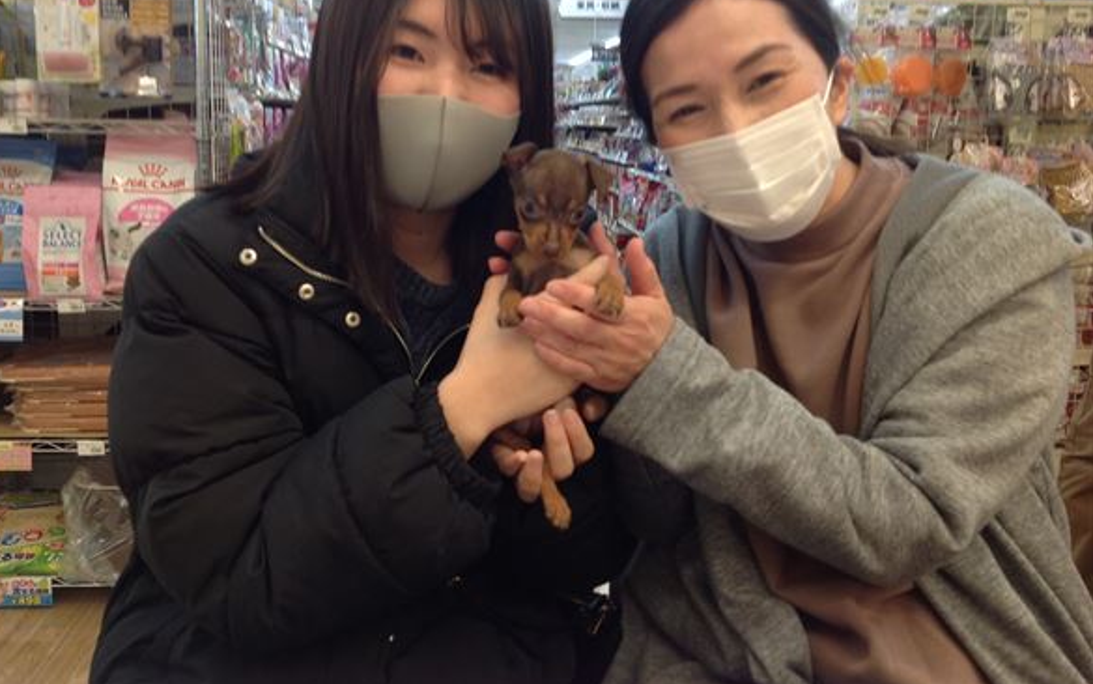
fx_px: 1132
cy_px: 275
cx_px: 534
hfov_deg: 51.5
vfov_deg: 33.5
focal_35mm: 38
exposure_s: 1/30
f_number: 2.4
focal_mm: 4.28
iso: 50
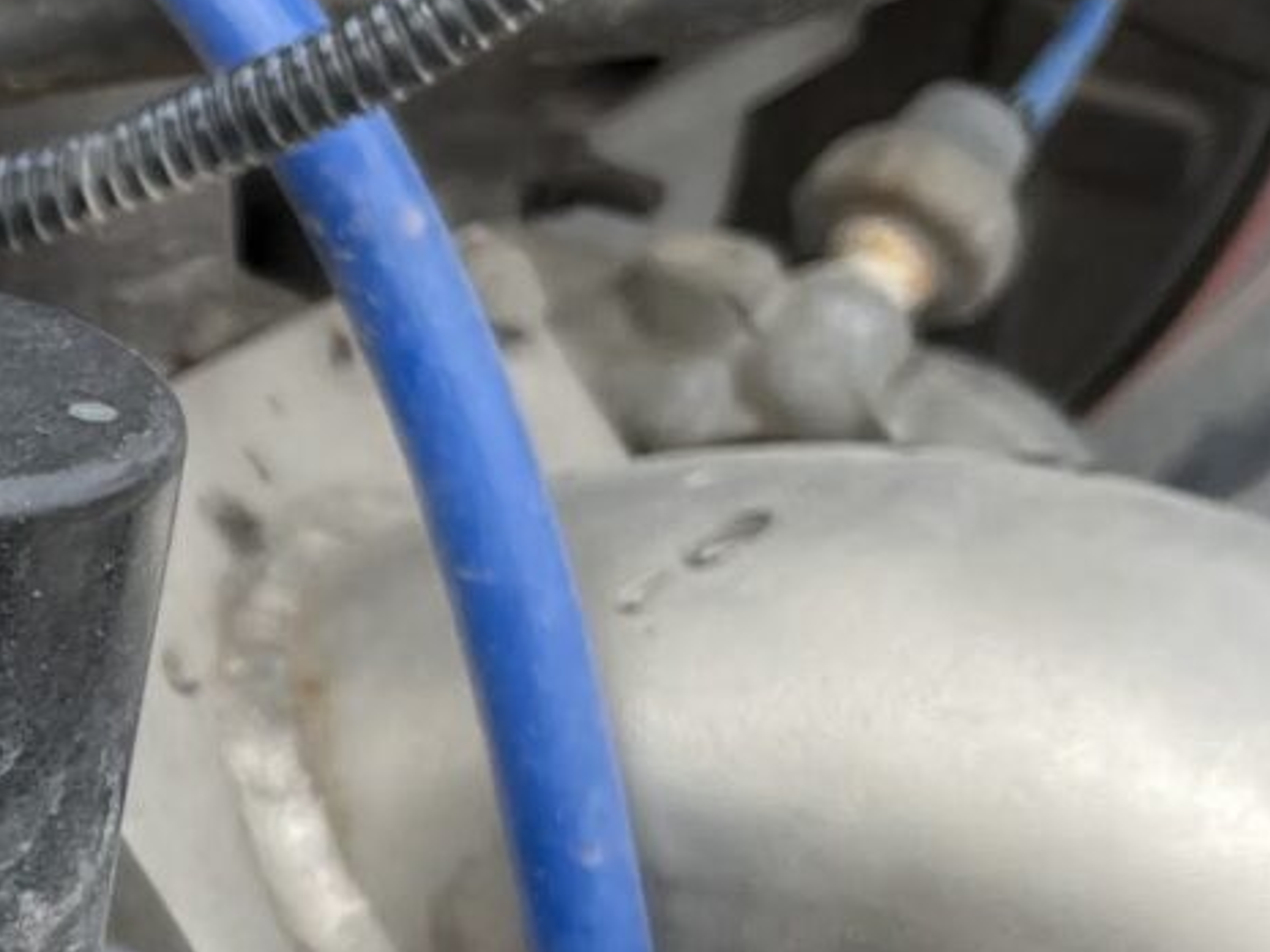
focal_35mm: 143
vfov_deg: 10.3
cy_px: 1047
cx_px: -860
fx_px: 5248
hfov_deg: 12.8
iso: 32
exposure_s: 1/1087
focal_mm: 5.1
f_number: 1.6
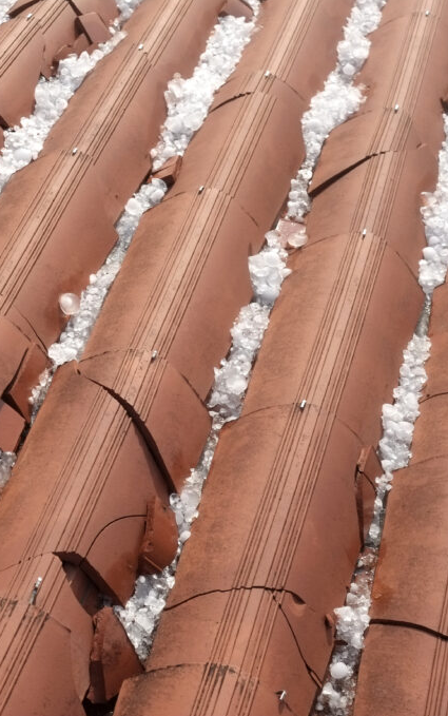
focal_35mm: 63
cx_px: 3
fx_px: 1229
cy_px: 358
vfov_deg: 32.5
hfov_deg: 20.0
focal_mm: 27
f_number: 8
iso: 200
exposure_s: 1/300
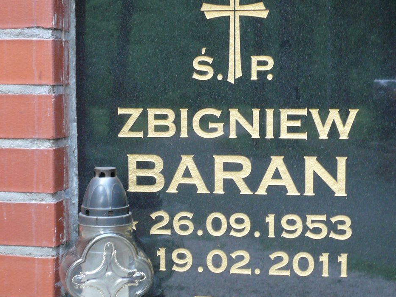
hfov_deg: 26.3
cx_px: 236
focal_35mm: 74
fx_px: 847
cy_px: 158
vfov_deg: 19.9
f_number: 3.5
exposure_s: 1/20
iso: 100
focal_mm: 7.5
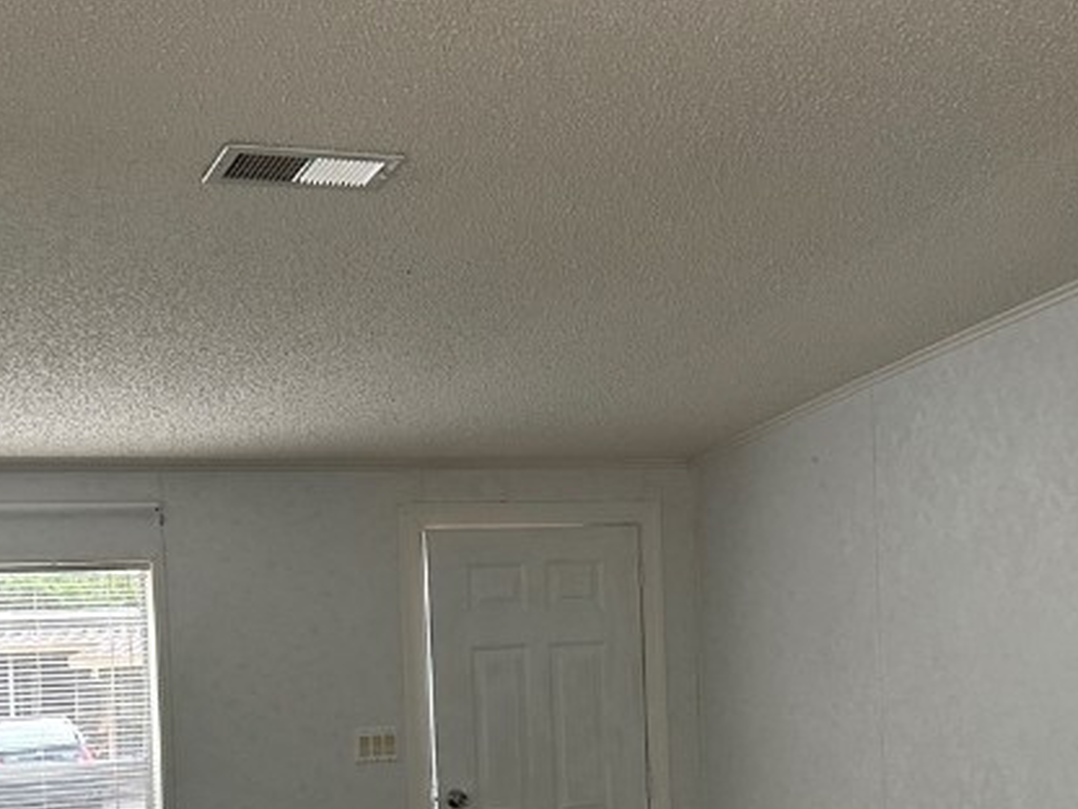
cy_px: 695
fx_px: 1993
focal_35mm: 64
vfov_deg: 22.5
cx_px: 500
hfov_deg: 30.3
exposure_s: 1/60
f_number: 1.5
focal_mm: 5.7
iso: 200
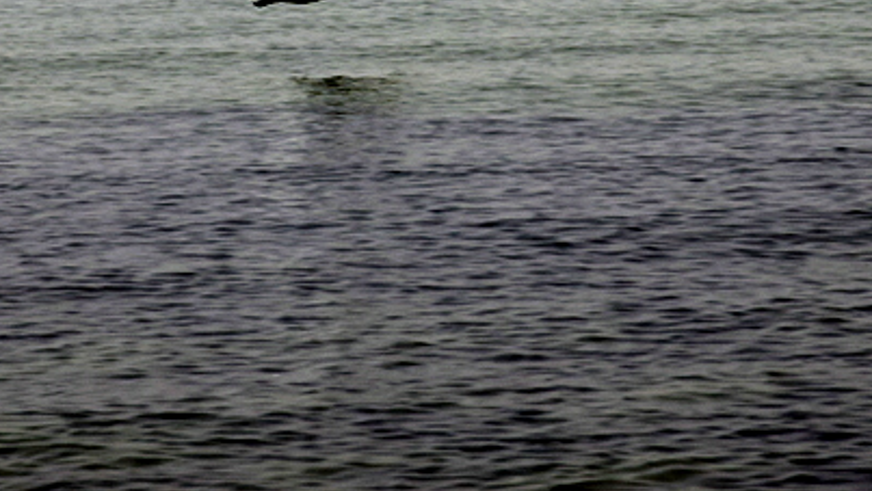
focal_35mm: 306
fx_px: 7078
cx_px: 418
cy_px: -56
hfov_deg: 7.1
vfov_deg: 4.0
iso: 400
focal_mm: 98
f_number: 10
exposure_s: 1/200
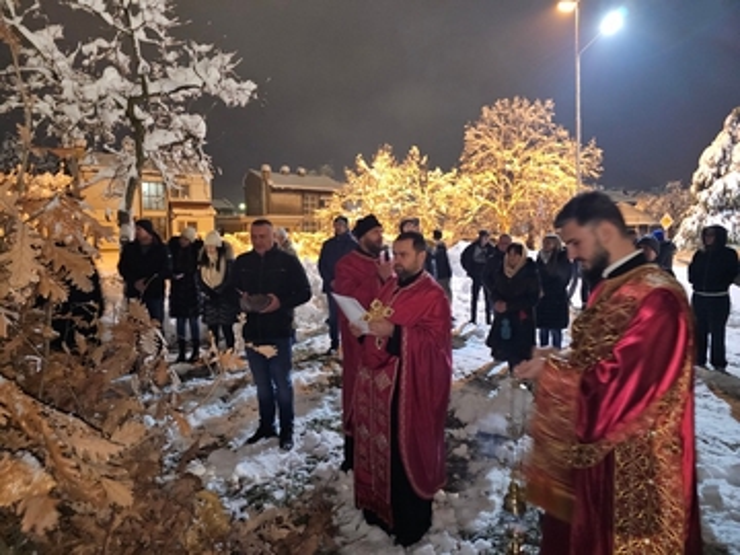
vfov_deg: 58.9
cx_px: 370
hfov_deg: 73.9
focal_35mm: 23
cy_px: 278
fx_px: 492
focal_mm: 6.3
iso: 500
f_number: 1.7
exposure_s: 1/8
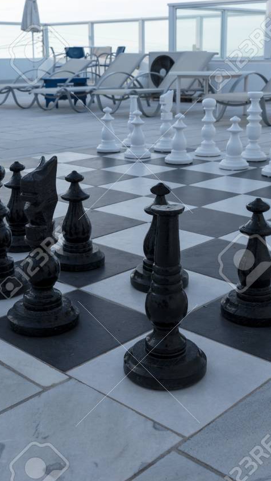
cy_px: 240
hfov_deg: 26.5
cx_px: 139
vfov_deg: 45.5
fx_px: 574
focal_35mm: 45
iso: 100
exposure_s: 1/160
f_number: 6.3
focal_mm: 28
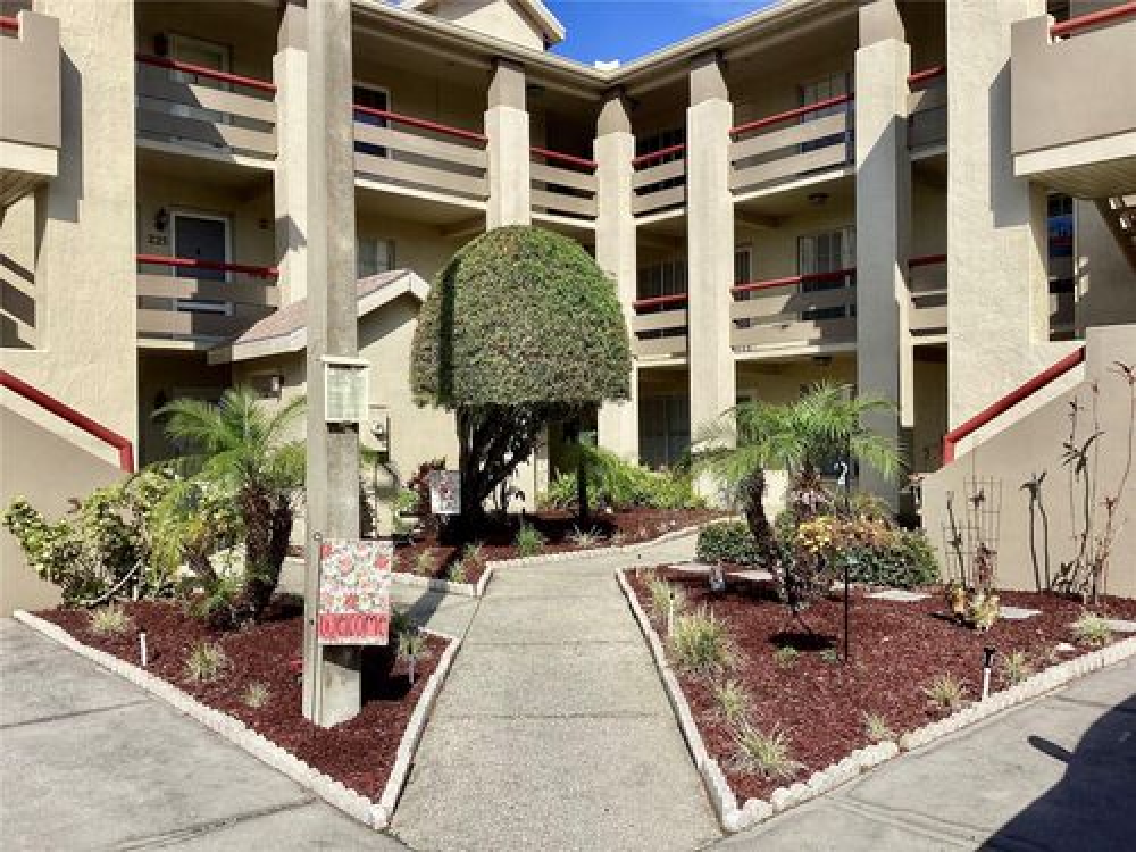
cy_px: 426
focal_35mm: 31
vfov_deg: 45.4
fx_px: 1017
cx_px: 568
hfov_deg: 58.4
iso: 25
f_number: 2.4
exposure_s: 1/1812
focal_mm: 3.3
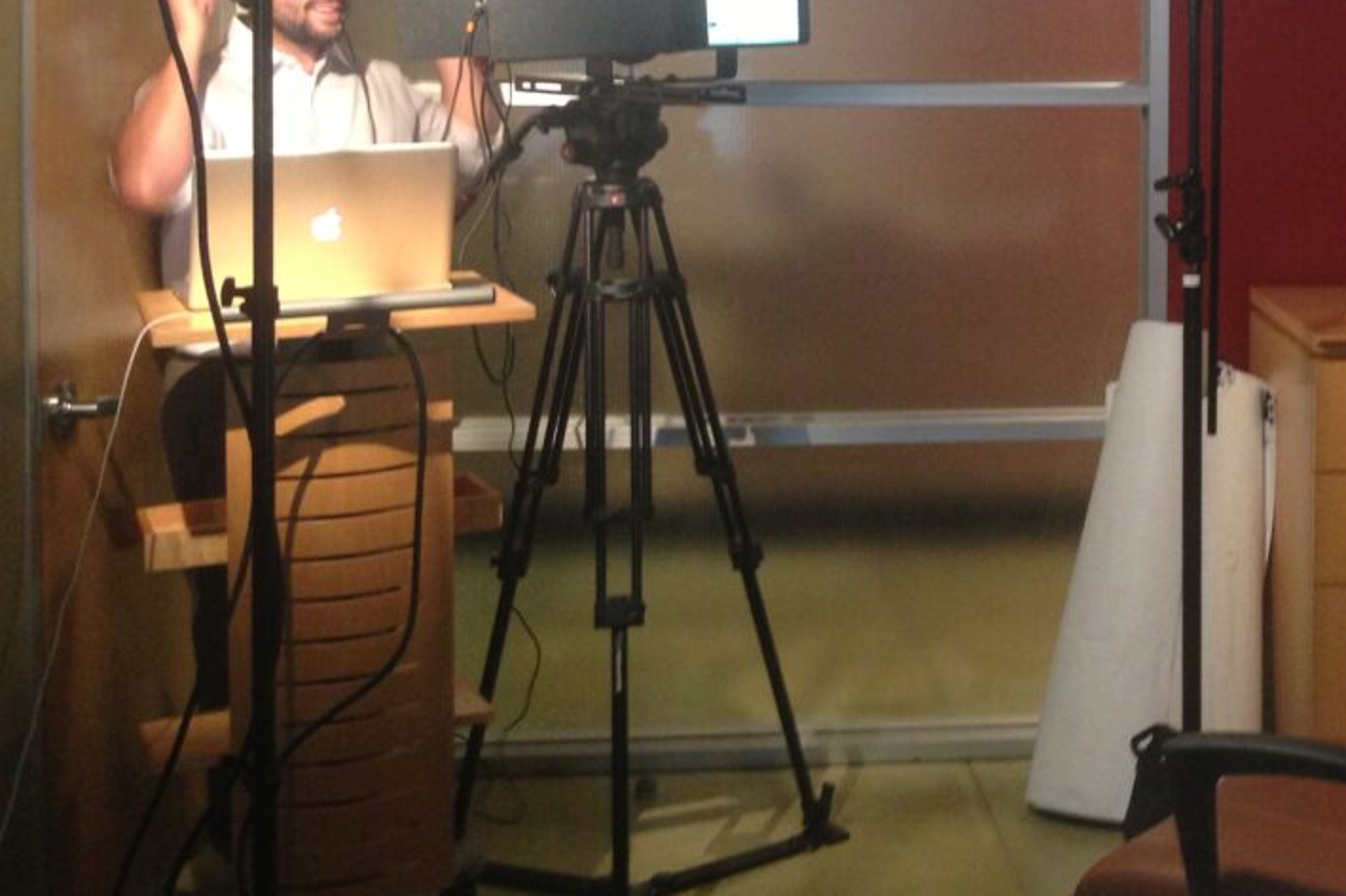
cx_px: 1031
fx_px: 2168
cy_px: 66
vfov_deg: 22.7
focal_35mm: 58
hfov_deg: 33.7
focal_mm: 4.13
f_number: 2.4
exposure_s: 1/20
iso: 250
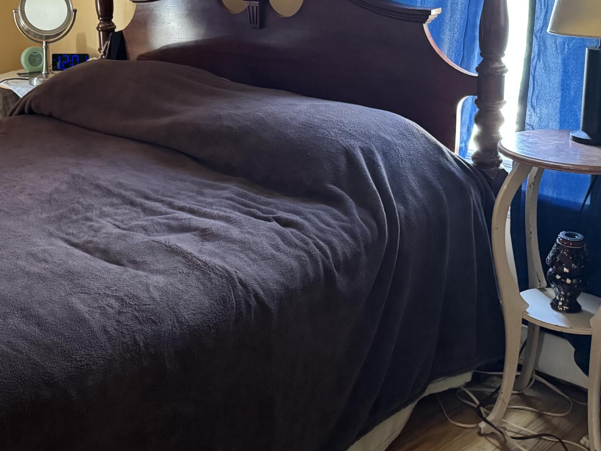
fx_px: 885
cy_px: 109
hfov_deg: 35.7
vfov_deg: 28.1
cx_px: 83
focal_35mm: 51
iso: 800
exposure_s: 1/52
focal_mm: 6.76
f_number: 1.78
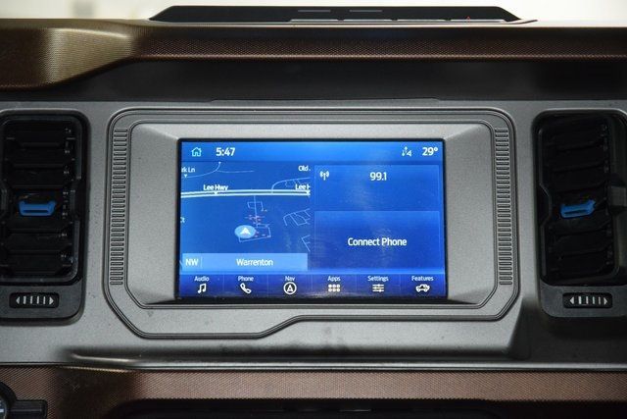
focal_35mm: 105
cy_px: 210
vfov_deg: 13.0
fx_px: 1829
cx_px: 314
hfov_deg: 19.5
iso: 2800
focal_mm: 70
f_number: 4.5
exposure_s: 1/60
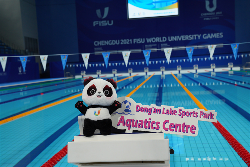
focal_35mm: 50
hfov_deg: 39.6
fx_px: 347
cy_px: 84
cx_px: 125
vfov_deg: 27.0
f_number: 5.6
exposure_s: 1/200
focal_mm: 50
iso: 400
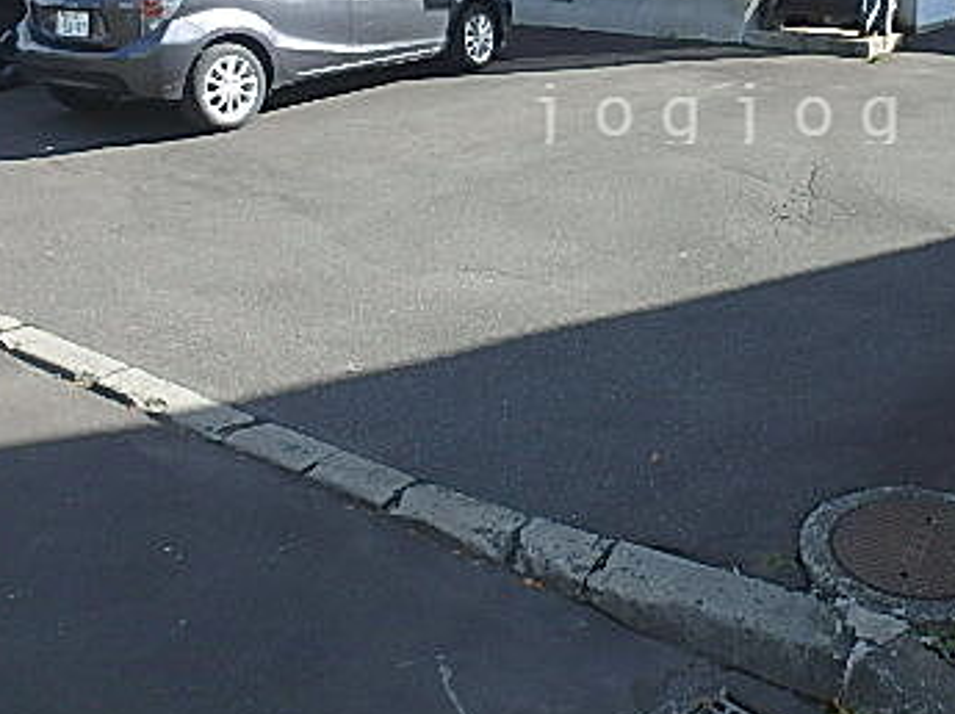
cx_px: 722
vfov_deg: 35.2
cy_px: 111
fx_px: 1075
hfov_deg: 46.1
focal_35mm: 39
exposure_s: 1/400
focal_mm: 3.7
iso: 125
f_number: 3.5
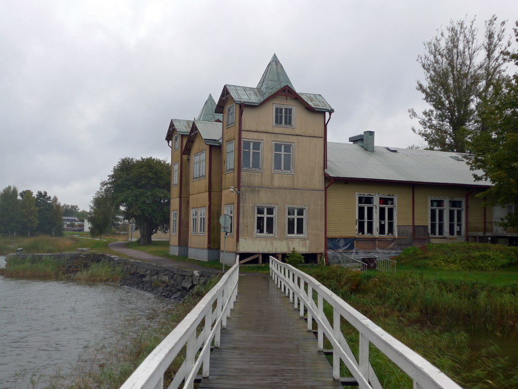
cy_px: 194
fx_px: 614
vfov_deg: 35.1
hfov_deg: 45.8
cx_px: 259
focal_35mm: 41
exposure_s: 1/125
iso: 80
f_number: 2.6
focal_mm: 8.4
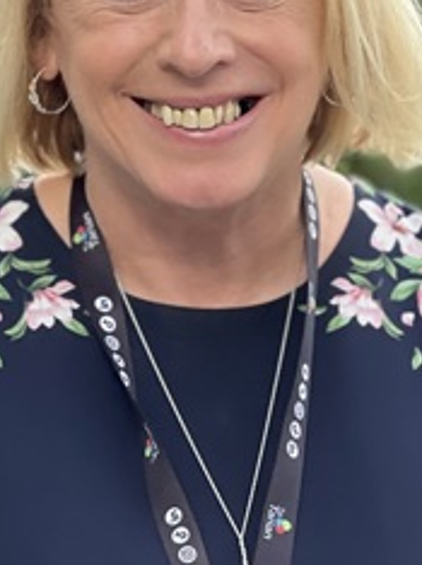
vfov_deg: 12.5
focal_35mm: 158
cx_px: 191
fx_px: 2573
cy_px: 188
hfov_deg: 9.4
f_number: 2.8
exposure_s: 1/121
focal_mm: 9
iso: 40
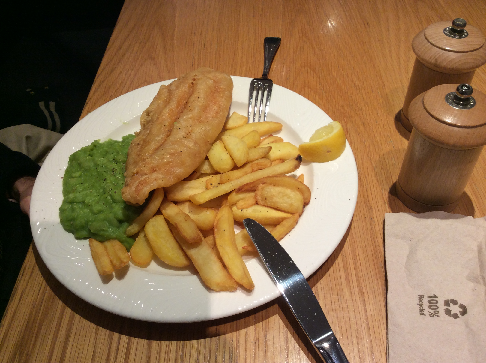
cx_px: 243
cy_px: 182
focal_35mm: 32
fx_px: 449
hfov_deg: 56.9
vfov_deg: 44.1
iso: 50
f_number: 2.4
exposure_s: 1/25
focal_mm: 3.3
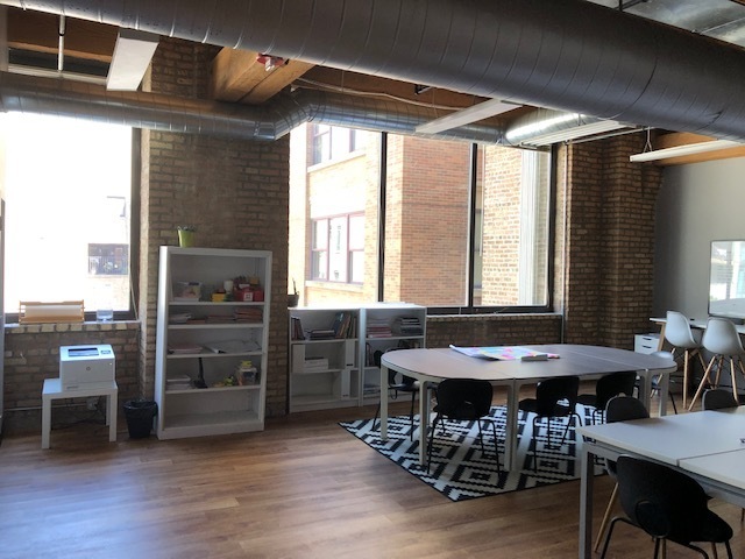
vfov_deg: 49.7
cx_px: 372
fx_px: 603
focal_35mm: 28
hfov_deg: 63.4
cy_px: 280
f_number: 1.8
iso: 25
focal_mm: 3.99
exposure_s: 1/40
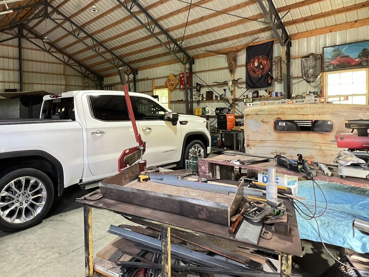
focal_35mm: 21
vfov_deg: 63.1
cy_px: 116
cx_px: 142
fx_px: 224
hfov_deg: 77.8
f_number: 1.8
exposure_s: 1/60
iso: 400
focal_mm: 1.57
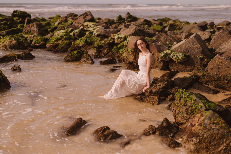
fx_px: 321
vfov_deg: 26.9
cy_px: 77
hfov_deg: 39.6
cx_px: 116
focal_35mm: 50
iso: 200
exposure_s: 1/8000
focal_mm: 50
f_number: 2.5
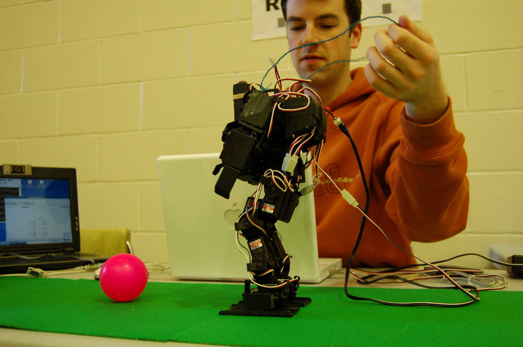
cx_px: 262
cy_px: 174
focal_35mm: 36
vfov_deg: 36.7
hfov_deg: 53.2
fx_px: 522
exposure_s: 1/50
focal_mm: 24
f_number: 4
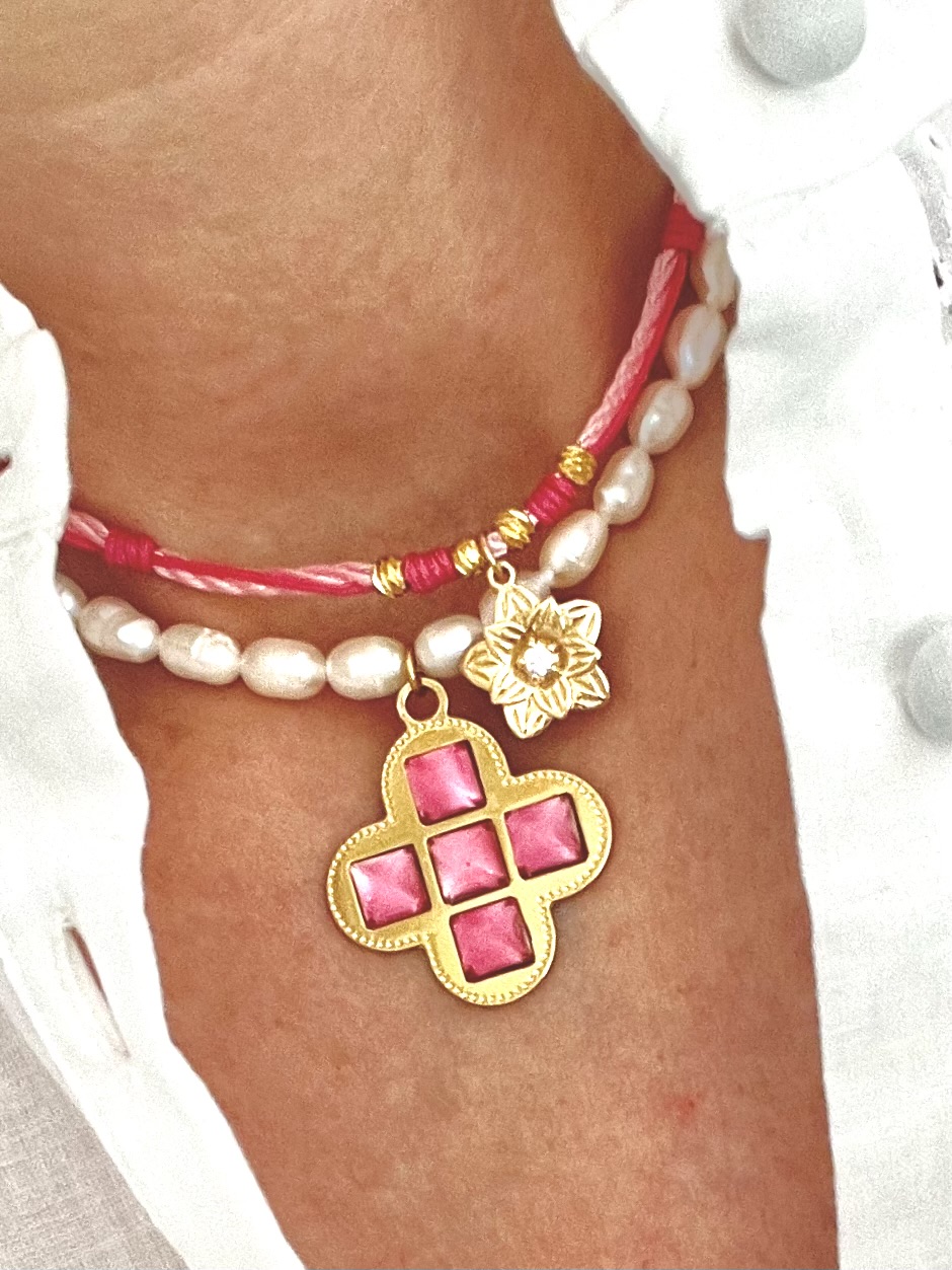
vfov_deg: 60.0
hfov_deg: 46.8
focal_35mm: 30
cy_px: 635
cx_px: 476
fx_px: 1100
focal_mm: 2.71
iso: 100
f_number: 2.2
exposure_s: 1/60
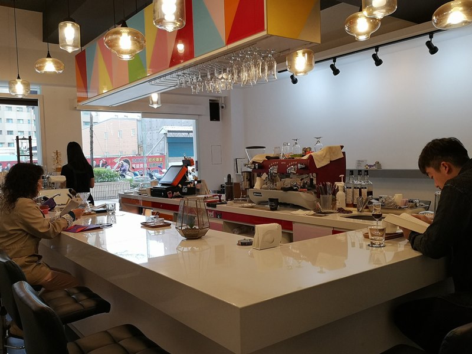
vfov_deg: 45.4
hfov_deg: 58.4
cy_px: 177
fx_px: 423
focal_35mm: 31
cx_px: 236
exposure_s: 1/100
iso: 80
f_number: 1.8
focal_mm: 3.95
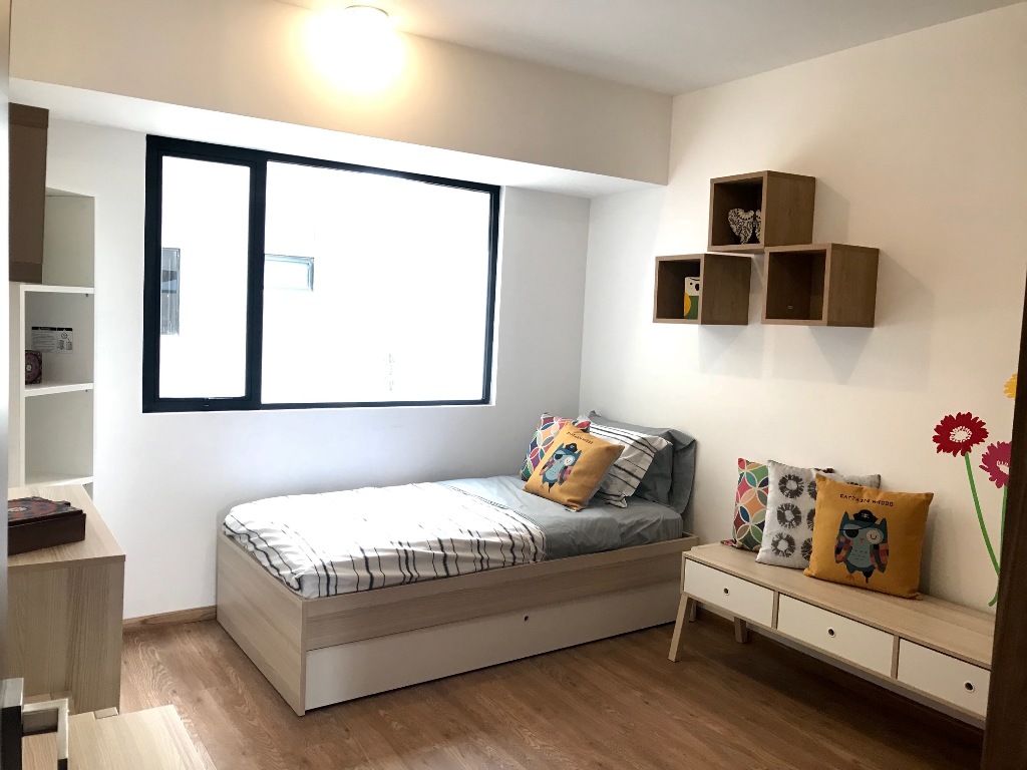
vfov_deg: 49.7
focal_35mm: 28
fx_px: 831
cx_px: 514
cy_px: 385
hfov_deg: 63.4
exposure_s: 1/30
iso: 25
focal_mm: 3.99
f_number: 1.8
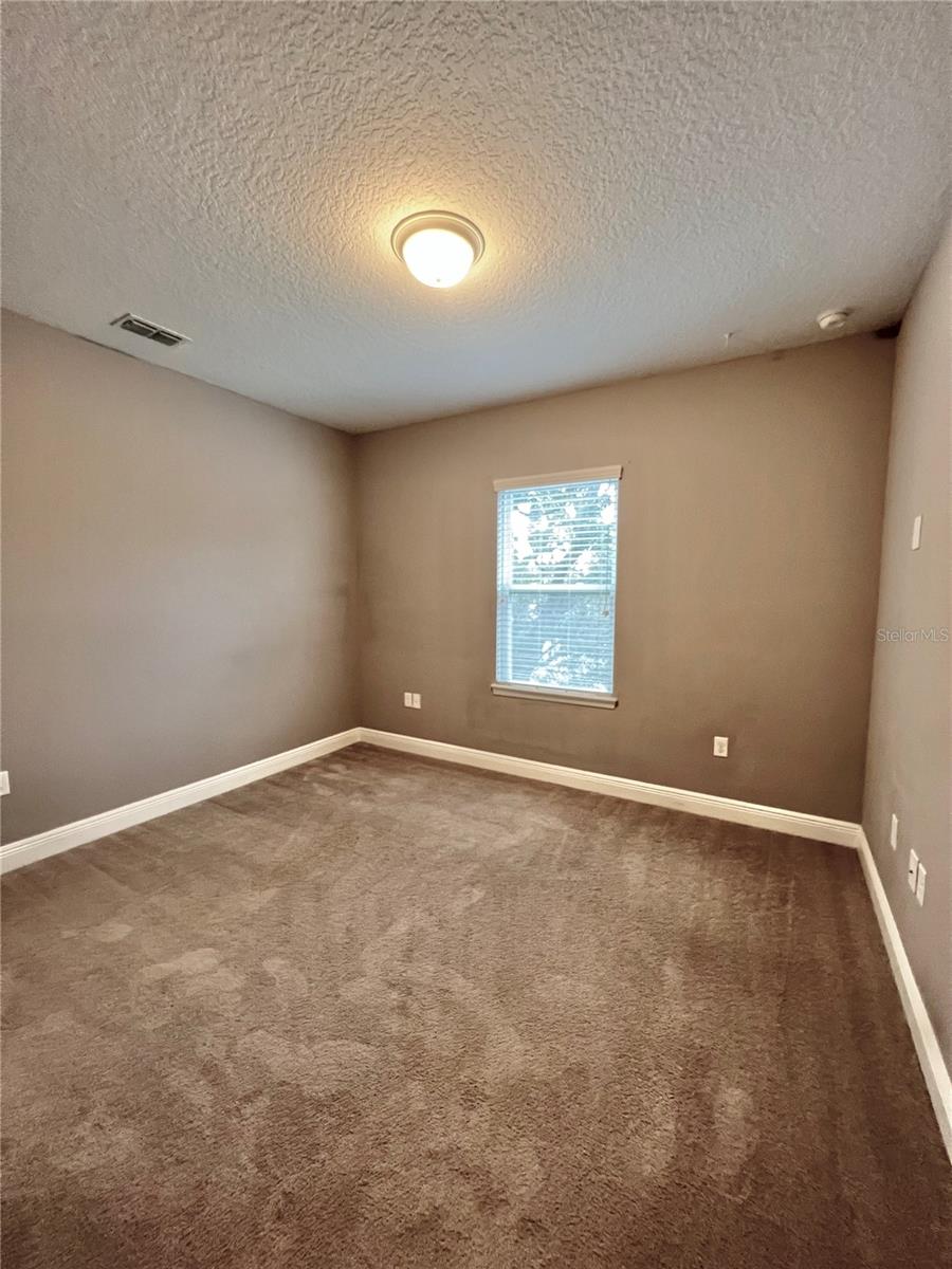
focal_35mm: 13
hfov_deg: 89.9
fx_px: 477
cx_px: 476
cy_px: 634
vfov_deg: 106.2
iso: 500
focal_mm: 1.57
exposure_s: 1/60
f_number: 1.8
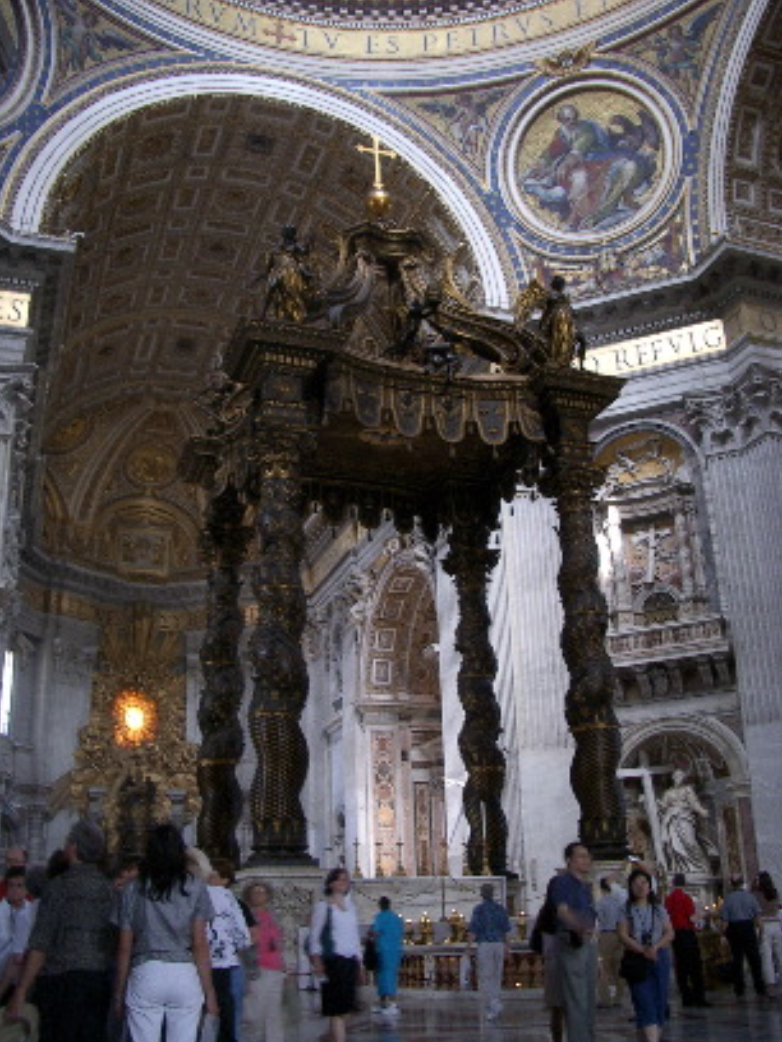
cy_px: 513
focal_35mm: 36
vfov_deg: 51.4
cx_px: 395
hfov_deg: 39.7
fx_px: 1084
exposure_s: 1/8
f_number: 2.6
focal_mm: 5.8
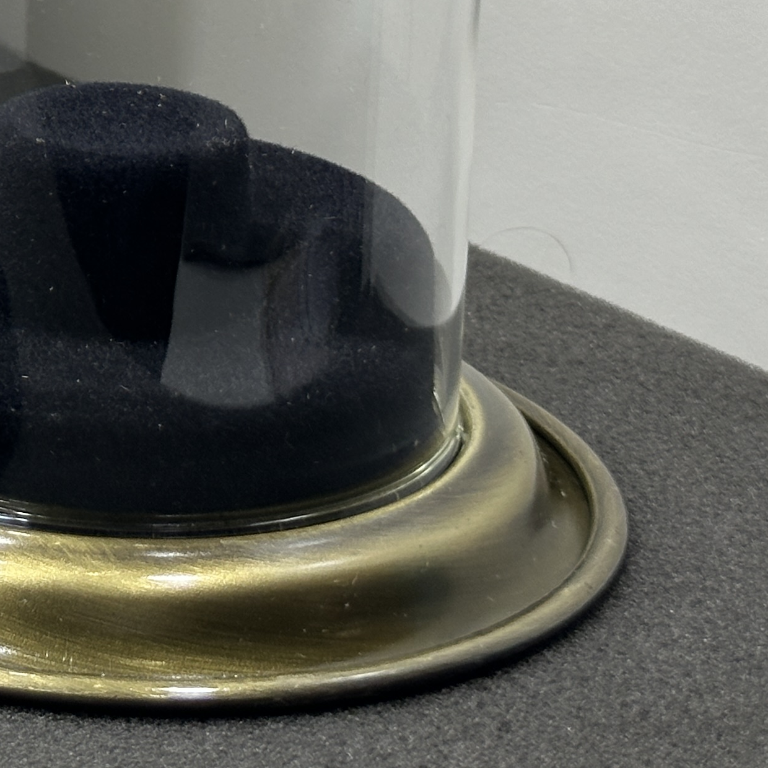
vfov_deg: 12.5
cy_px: -12
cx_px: -414
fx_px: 3464
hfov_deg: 12.0
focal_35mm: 138
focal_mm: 6.86
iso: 64
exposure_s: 1/121
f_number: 1.78
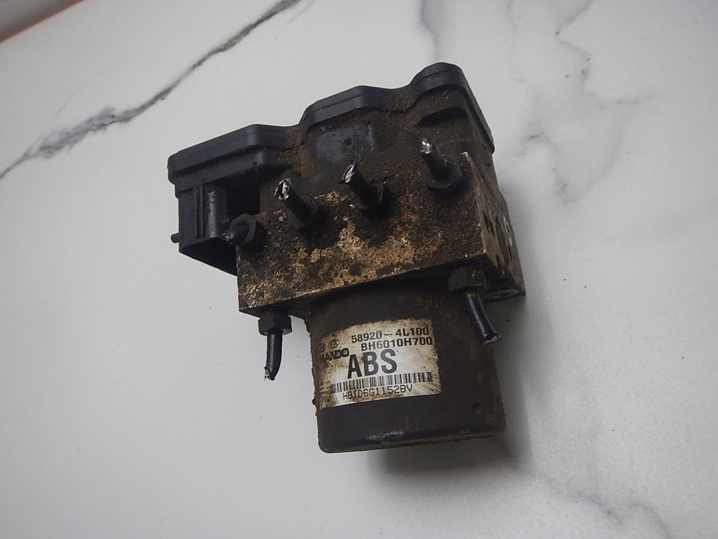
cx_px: 359
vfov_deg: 49.7
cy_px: 270
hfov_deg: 63.4
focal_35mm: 28
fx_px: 581
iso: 125
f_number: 3.9
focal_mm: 5
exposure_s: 1/60
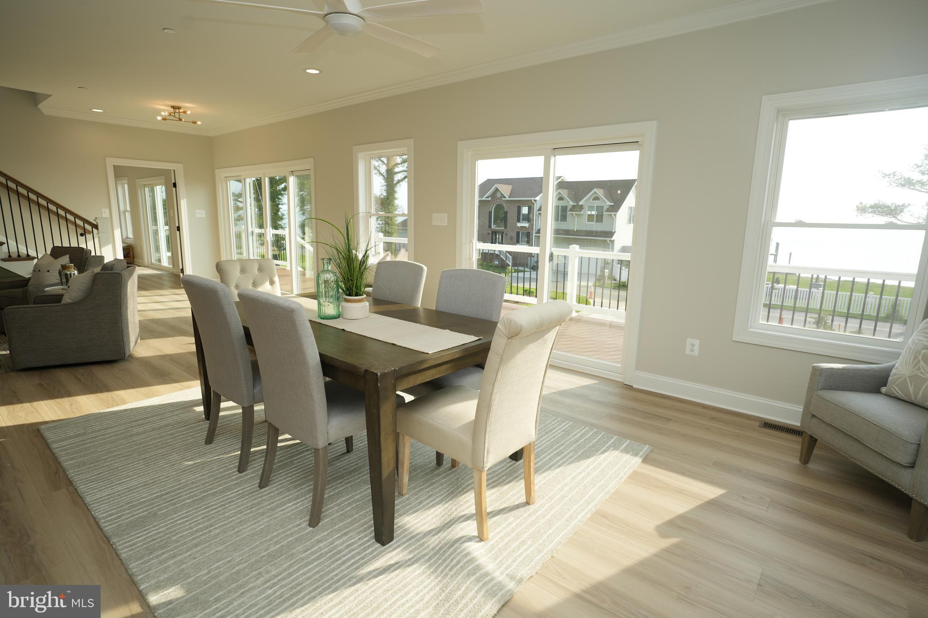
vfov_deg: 66.2
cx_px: 464
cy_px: 309
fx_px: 474
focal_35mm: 18
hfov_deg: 88.7
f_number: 4
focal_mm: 18.4
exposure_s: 1/125
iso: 100
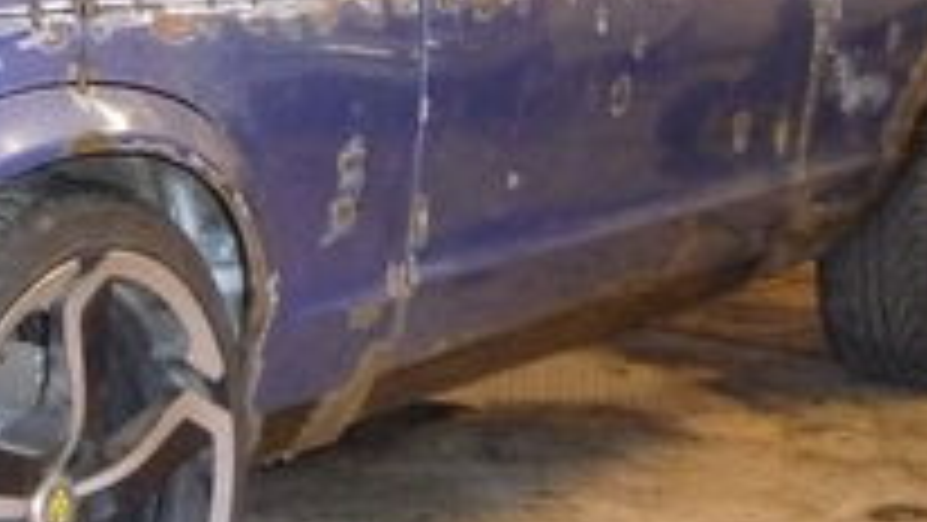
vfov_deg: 12.7
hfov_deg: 21.6
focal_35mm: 95
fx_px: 2336
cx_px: -22
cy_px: 81
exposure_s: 1/30
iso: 500
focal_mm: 4.7
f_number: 3.3
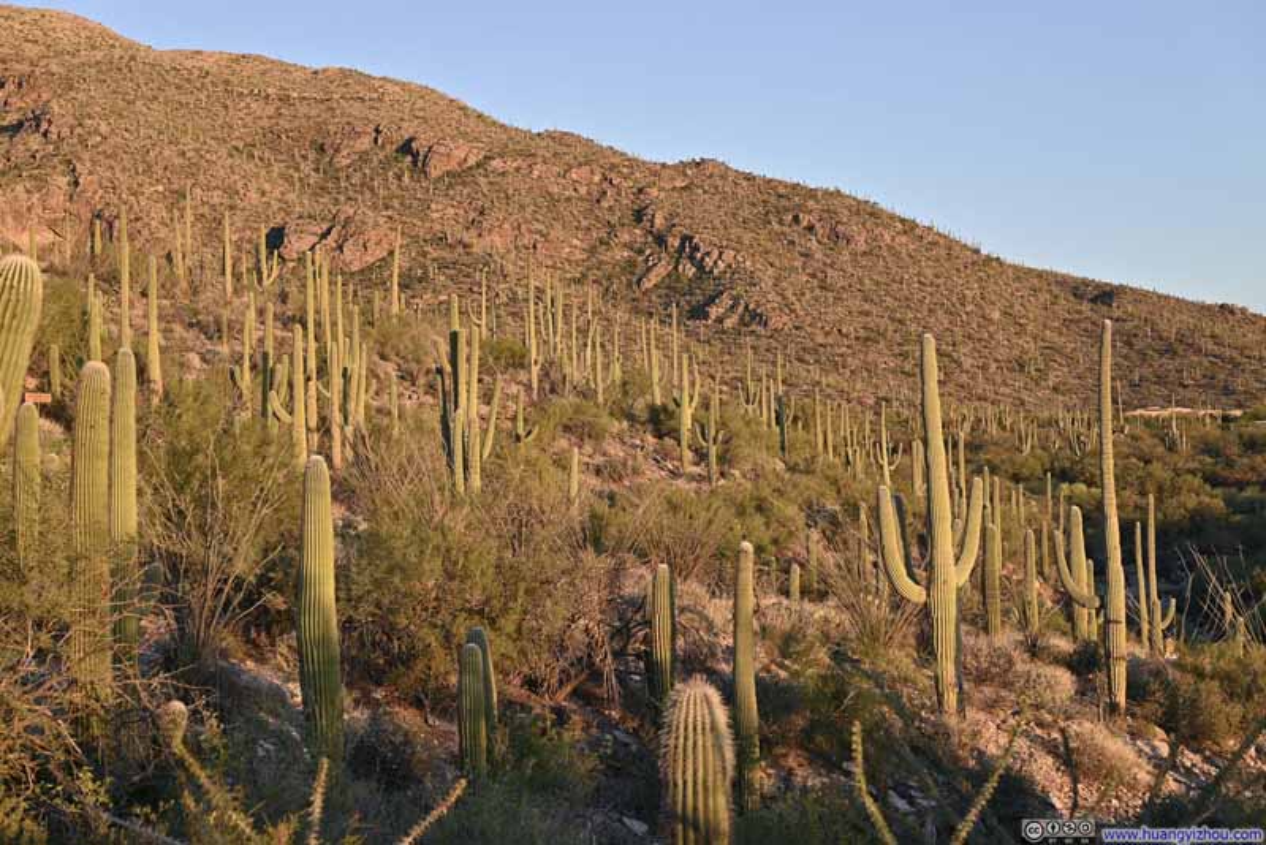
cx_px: 633
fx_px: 1970
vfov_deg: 24.2
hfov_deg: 35.6
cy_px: 422
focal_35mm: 56
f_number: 5
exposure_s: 1/250
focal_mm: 56
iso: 100
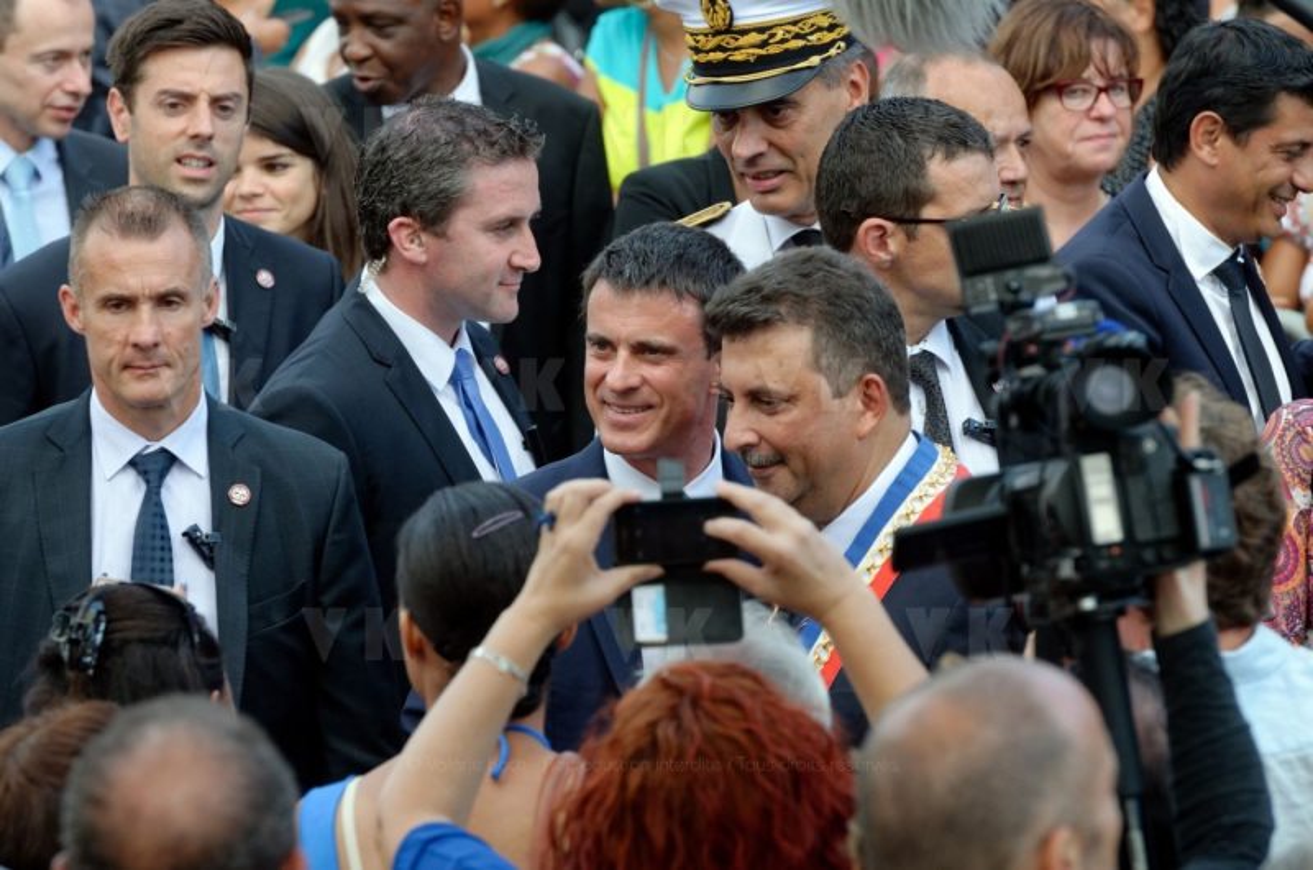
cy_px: 435
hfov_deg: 6.9
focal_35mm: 300
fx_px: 10920
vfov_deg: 4.6
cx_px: 656
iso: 250
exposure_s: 1/200
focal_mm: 200
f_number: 5.6
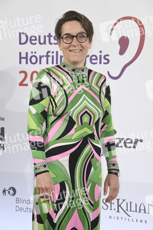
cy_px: 115
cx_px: 76
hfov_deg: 16.0
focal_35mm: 85
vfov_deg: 23.9
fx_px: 543
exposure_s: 1/250
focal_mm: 85
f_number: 5.6
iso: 1250
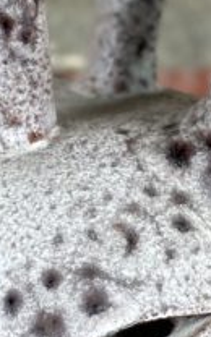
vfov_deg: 8.3
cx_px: 36
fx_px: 2309
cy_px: 293
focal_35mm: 251
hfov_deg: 5.2
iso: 125
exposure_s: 1/100
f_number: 1.78
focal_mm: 6.86
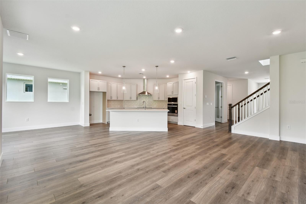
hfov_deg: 100.4
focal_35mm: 15
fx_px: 127
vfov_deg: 77.3
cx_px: 153
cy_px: 102
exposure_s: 1/10
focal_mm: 10
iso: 100
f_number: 7.1
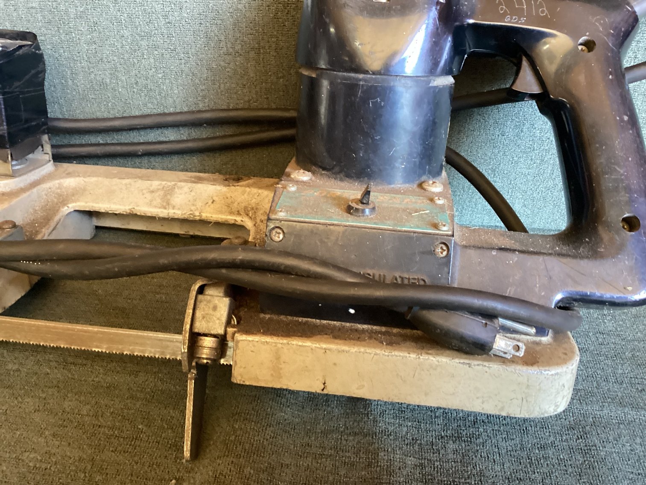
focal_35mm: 31
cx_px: 323
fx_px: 579
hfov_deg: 58.3
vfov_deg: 45.4
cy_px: 242
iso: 400
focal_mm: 3.3
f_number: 2.4
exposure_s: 1/40
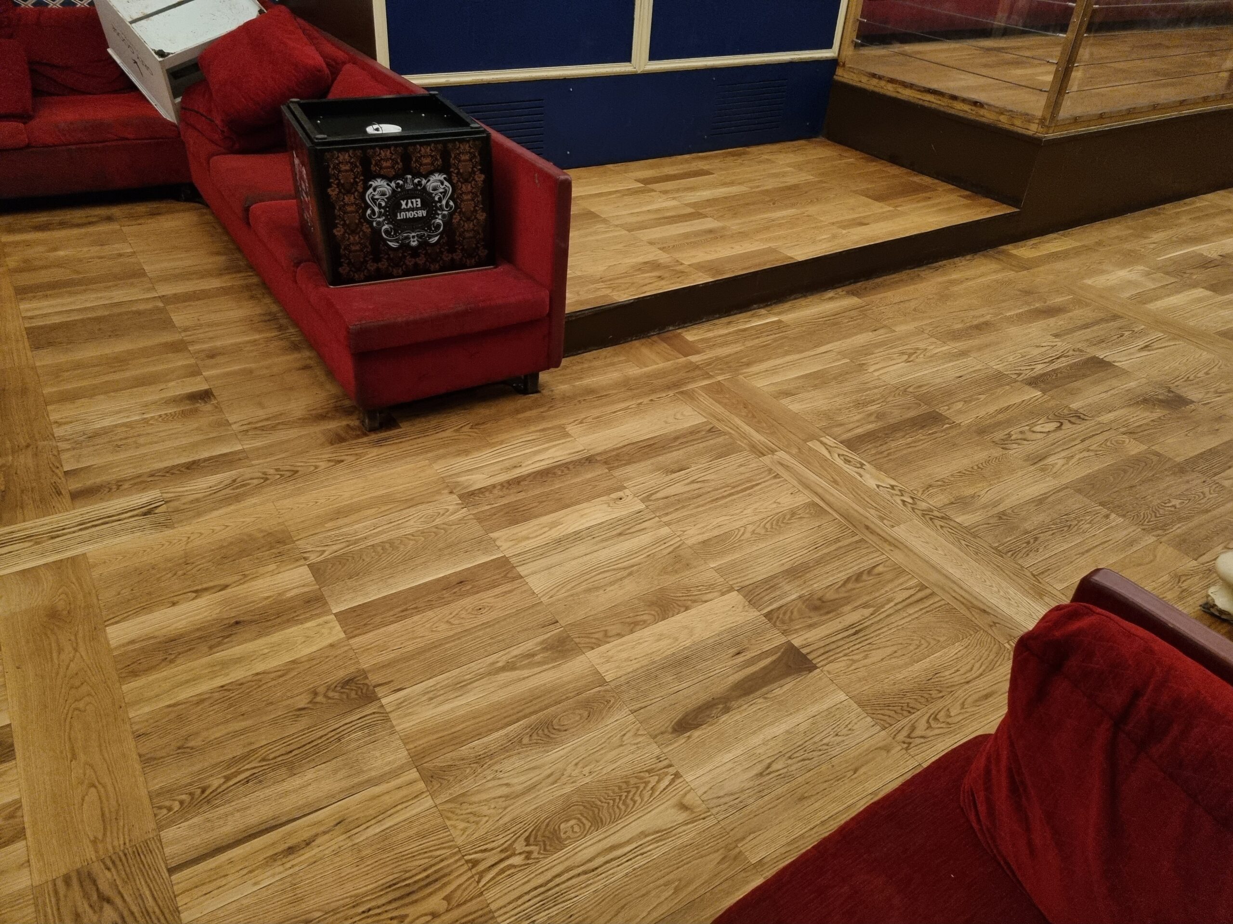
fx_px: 926
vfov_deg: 53.1
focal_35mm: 26
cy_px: 462
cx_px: 616
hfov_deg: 67.3
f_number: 1.8
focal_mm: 5.4
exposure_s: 1/25
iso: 640
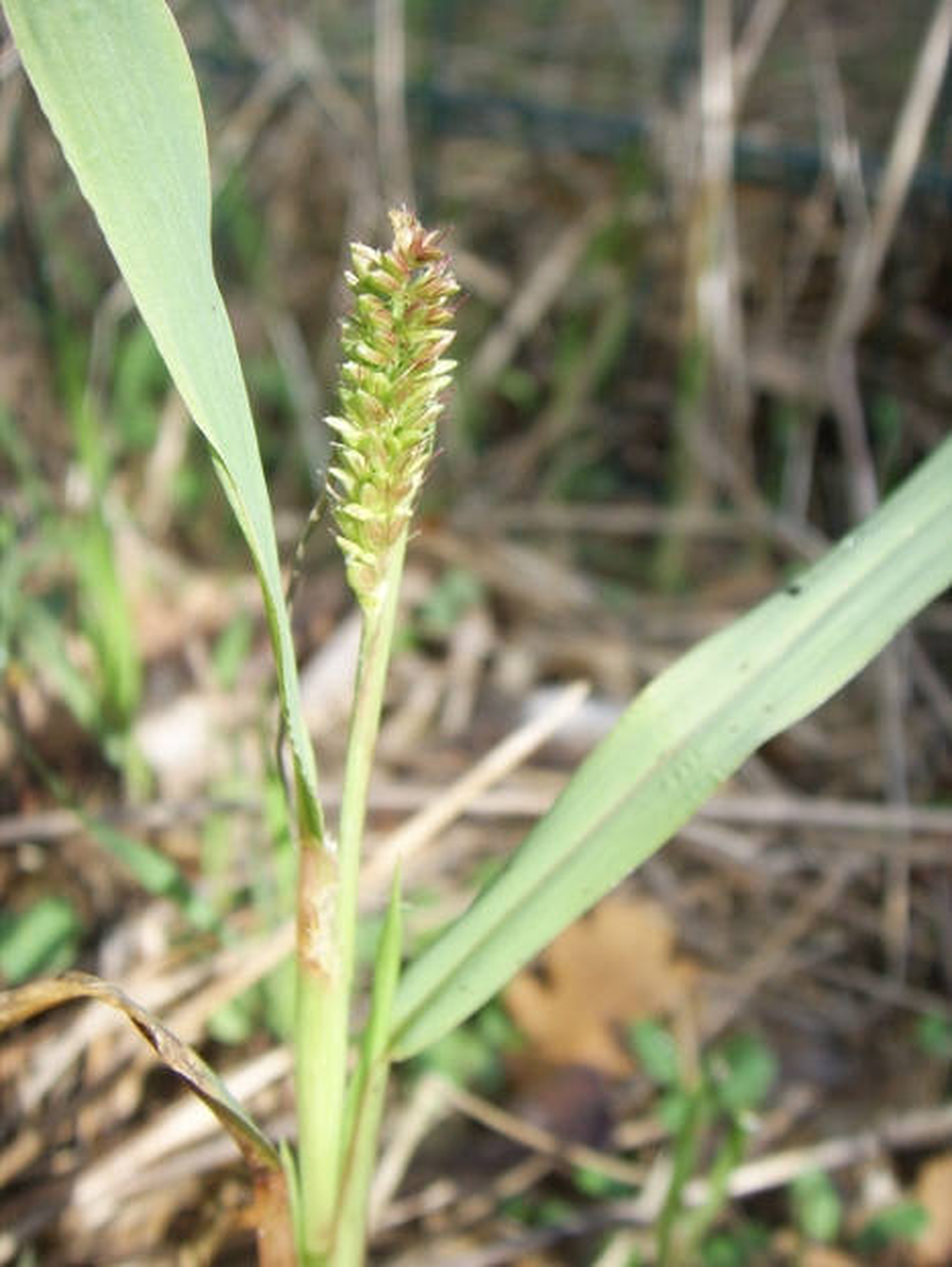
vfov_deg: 47.8
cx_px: 476
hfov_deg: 36.8
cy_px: 634
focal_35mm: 39
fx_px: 1429
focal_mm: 6.6
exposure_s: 1/180
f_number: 3.5
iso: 50
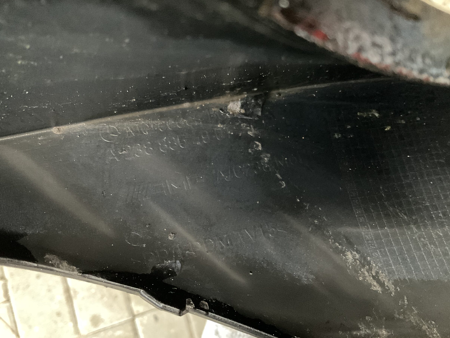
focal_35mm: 31
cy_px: 177
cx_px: 218
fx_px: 403
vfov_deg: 45.4
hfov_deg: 58.3
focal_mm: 3
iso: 500
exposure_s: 1/20
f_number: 1.8
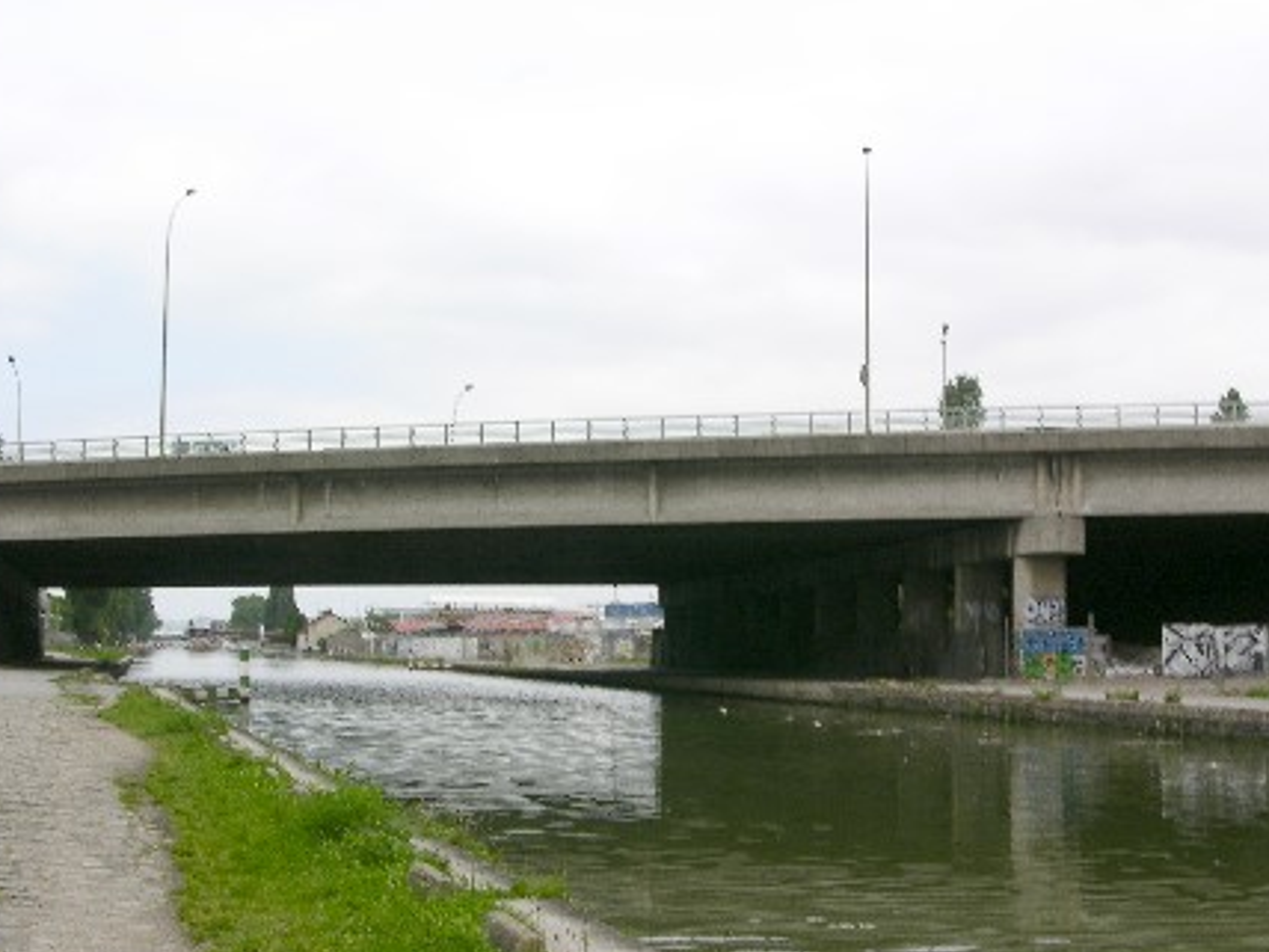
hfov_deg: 39.6
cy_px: 546
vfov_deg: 30.2
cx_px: 683
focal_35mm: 48
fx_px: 1760
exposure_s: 1/132
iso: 50
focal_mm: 8.9
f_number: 8
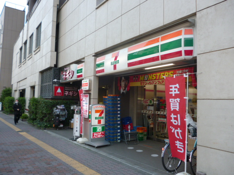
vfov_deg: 49.7
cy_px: 88
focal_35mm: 28
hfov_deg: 63.4
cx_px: 117
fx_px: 189
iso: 100
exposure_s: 1/60
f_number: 3.1
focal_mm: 5
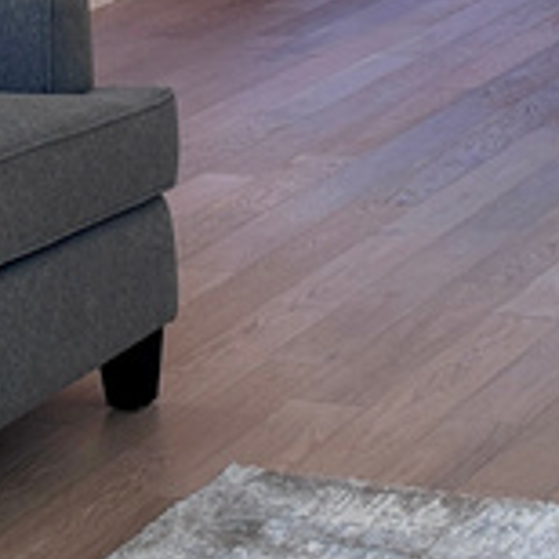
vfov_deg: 11.1
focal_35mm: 153
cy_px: -160
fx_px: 2795
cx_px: 497
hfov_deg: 11.4
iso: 40
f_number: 1.5
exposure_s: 1/204
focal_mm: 5.7
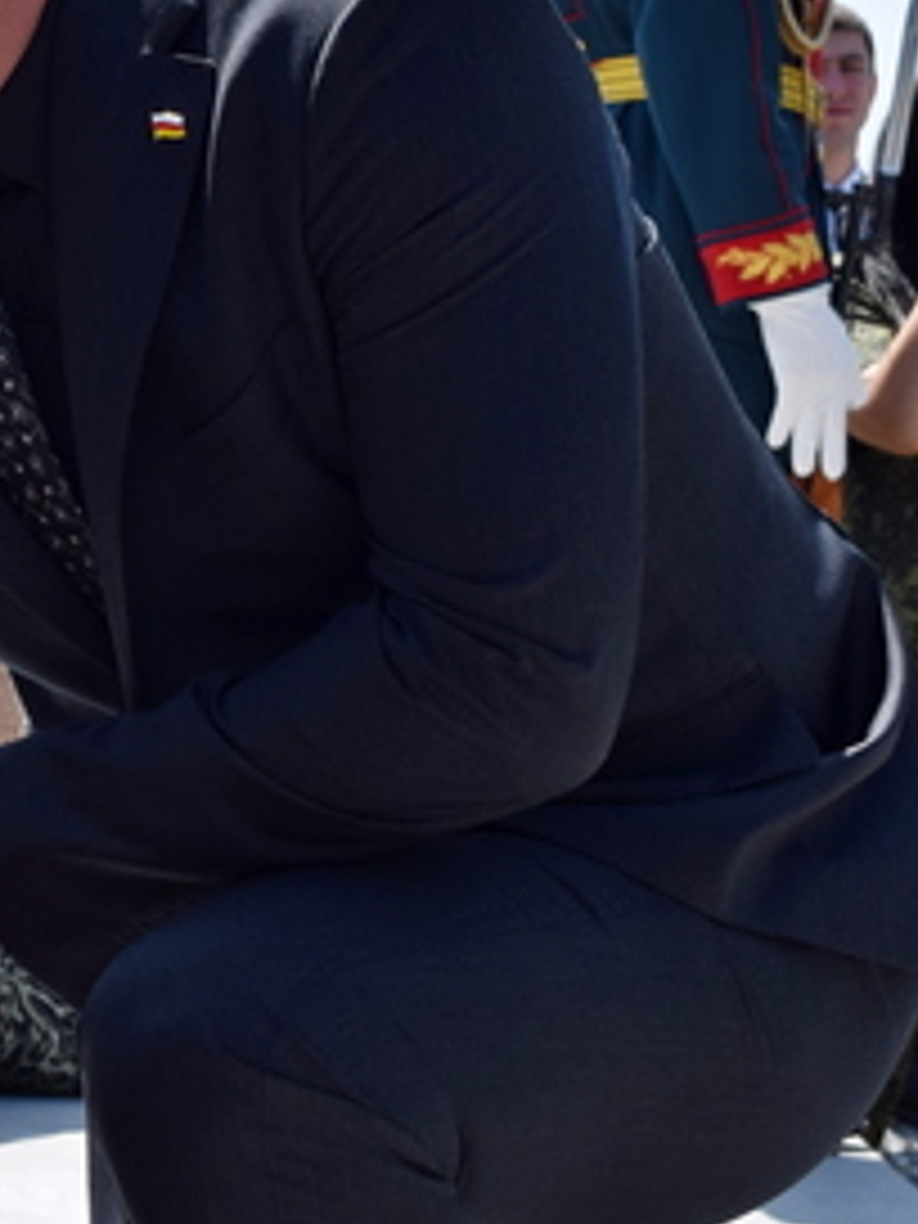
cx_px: -634
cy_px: 389
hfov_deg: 9.9
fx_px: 5092
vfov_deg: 13.7
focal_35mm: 144
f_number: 10
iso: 200
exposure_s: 1/400
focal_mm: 34
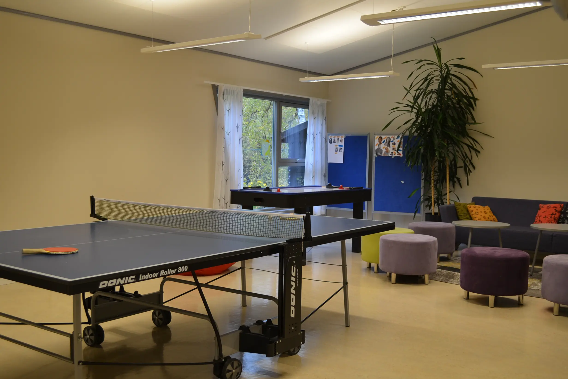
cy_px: 190
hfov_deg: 49.6
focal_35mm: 39
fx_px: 615
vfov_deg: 34.2
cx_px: 284
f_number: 4.2
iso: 400
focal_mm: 26
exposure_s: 1/80
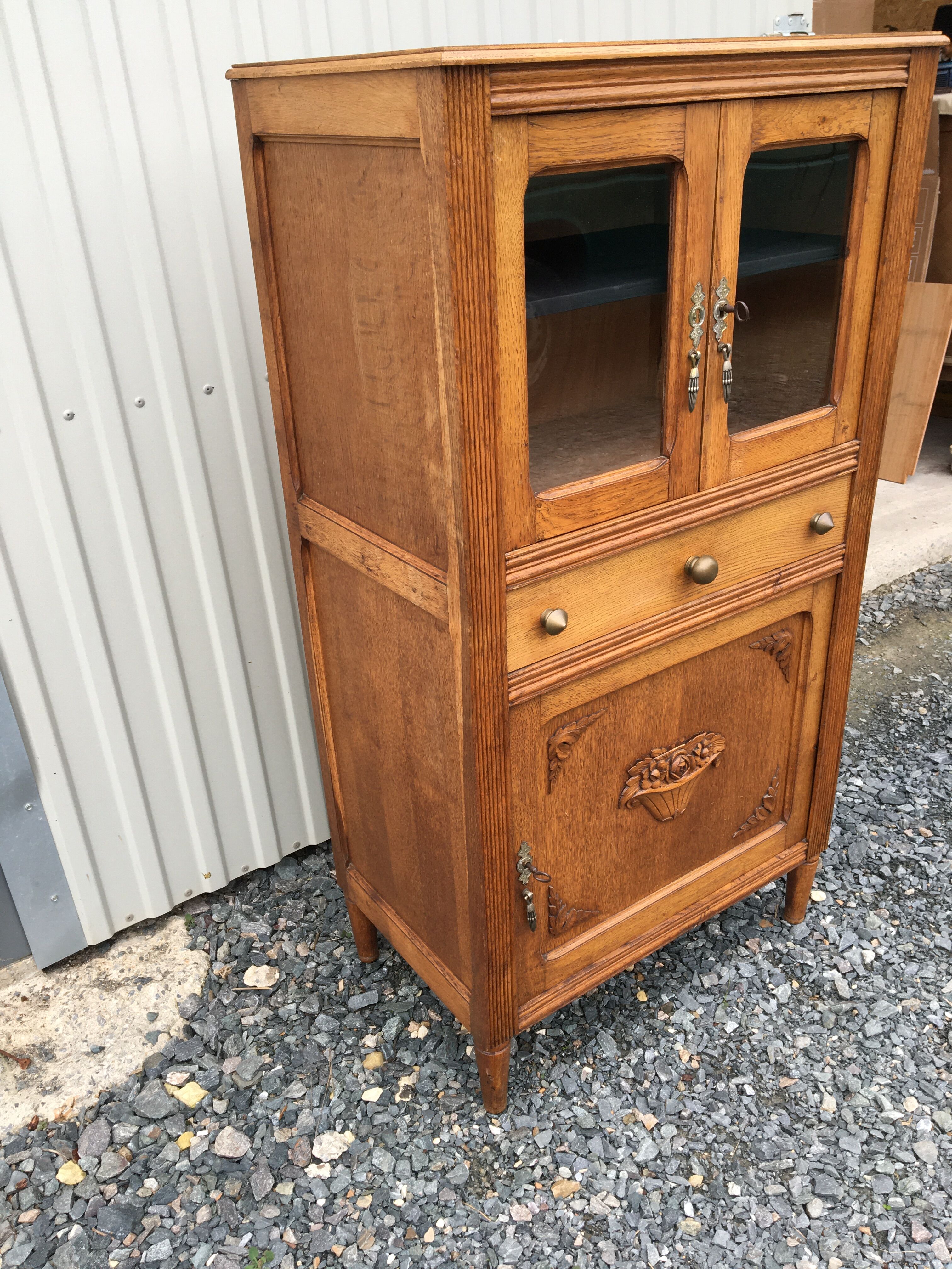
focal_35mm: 29
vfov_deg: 61.7
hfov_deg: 48.2
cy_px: 634
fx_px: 1063
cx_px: 476
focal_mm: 4.15
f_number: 2.2
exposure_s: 1/50
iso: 32
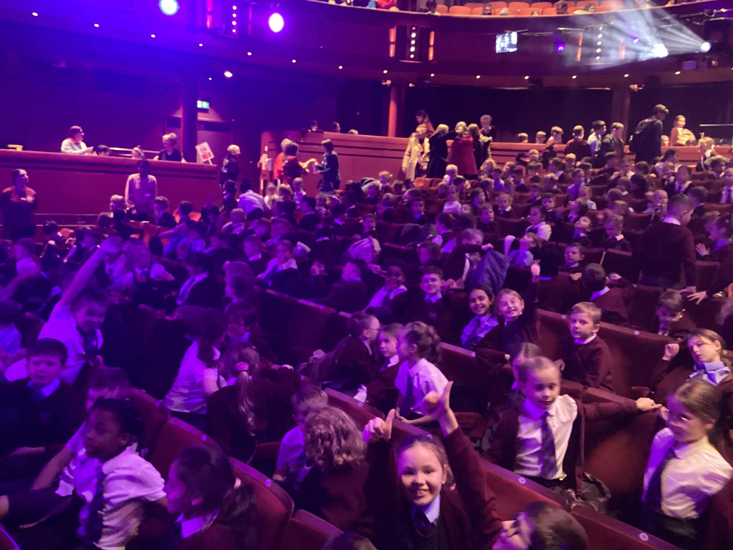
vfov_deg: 45.4
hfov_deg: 58.4
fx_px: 656
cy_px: 275
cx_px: 366
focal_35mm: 31
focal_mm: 3.3
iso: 800
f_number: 2.4
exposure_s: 1/17
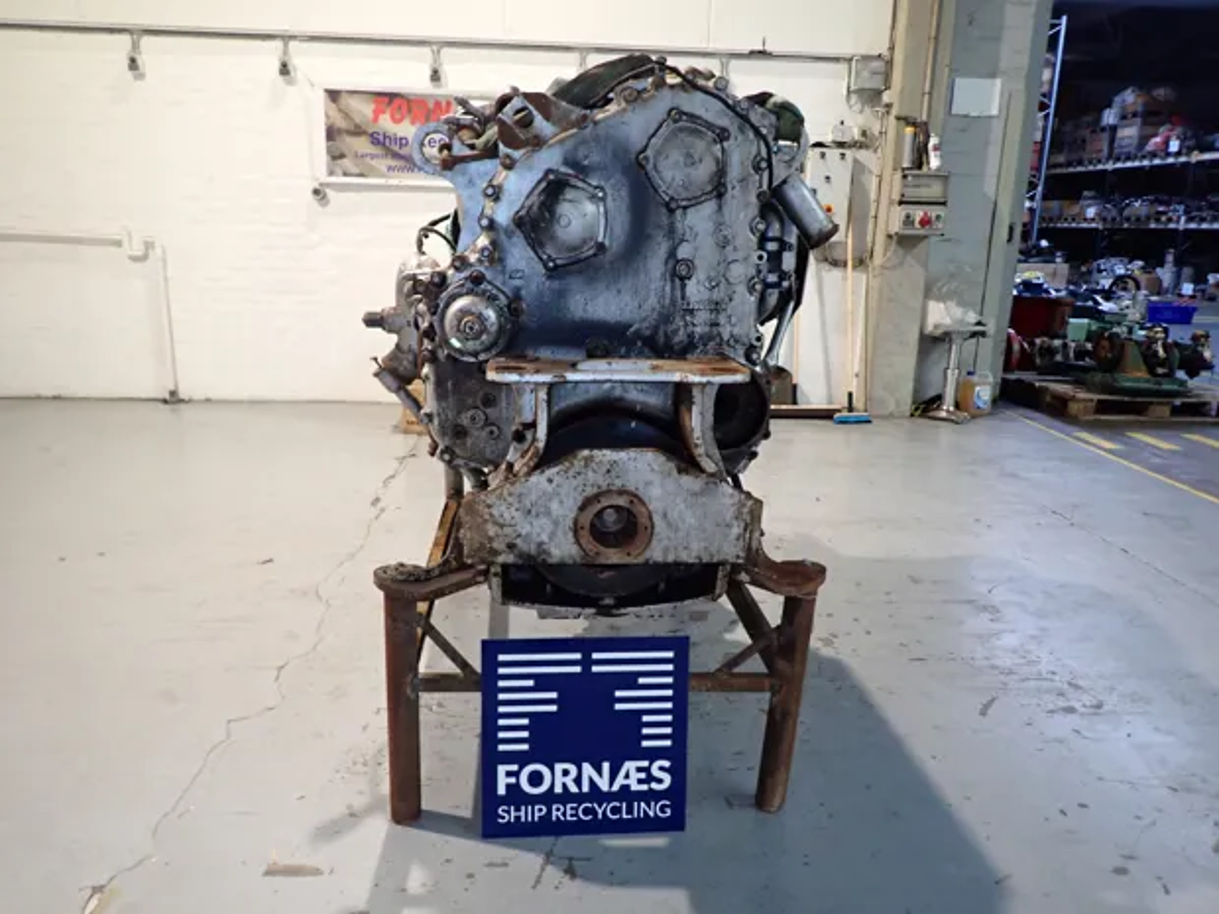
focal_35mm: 25
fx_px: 880
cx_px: 610
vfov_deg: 54.9
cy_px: 457
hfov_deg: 69.4
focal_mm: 4.5
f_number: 2
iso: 500
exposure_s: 1/30
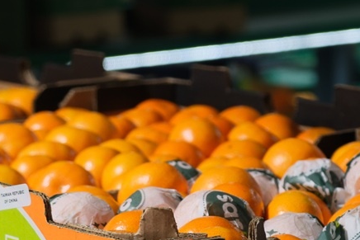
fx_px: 1901
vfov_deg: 7.2
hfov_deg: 10.7
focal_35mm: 190
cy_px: 236
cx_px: 354
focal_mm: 46.3
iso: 800
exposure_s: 1/70
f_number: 4
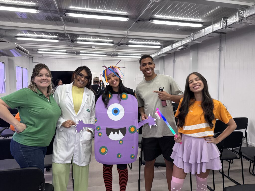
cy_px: 96
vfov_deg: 56.8
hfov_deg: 71.6
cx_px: 128
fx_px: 177
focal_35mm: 24
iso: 160
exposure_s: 1/120
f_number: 1.78
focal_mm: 6.76
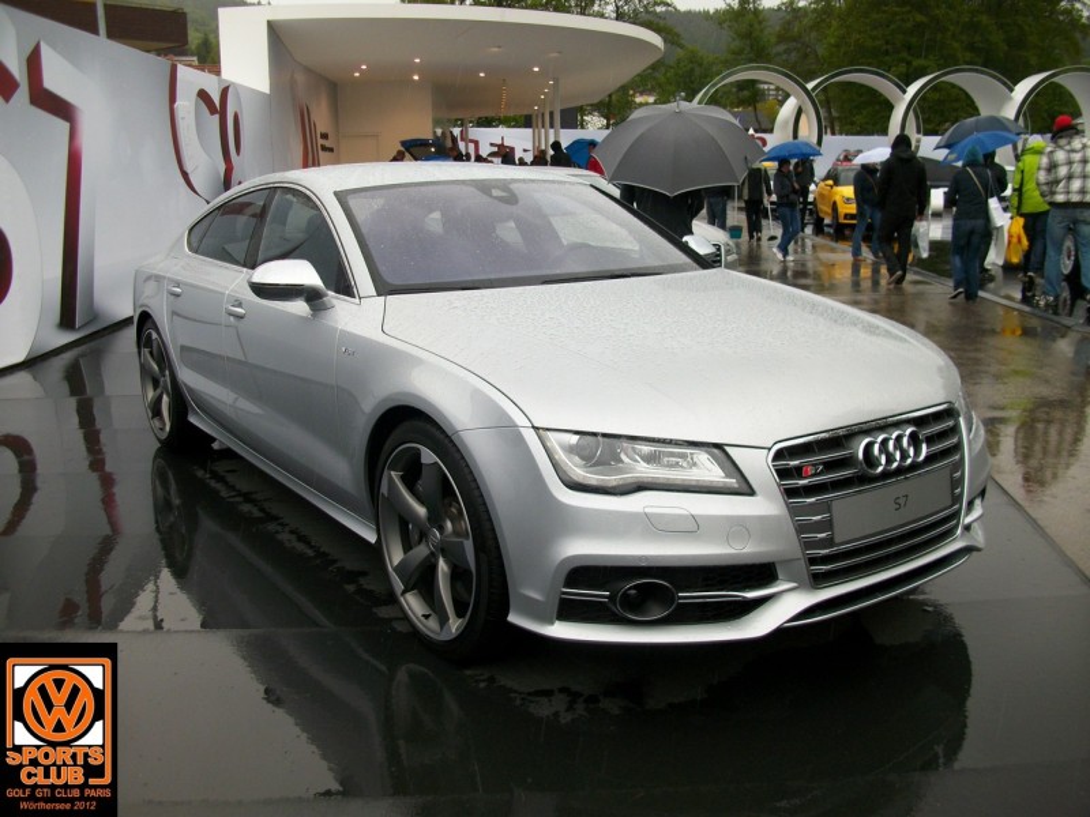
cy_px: 408
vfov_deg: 41.8
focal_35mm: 34
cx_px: 545
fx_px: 1071
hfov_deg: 54.0
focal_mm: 5.7
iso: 80
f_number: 2.9
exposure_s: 1/238
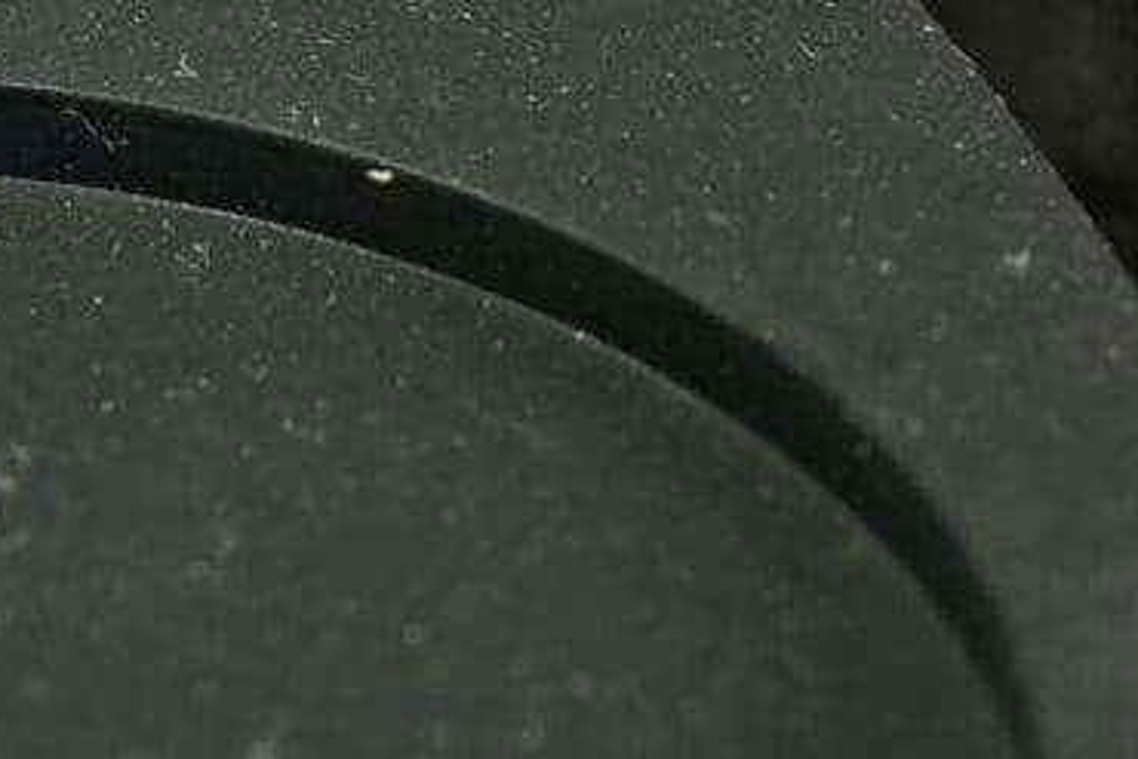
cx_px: -880
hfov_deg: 5.6
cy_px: -1036
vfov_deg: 3.8
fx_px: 11384
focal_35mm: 360
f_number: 5.6
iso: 1600
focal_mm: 52
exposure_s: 1/125
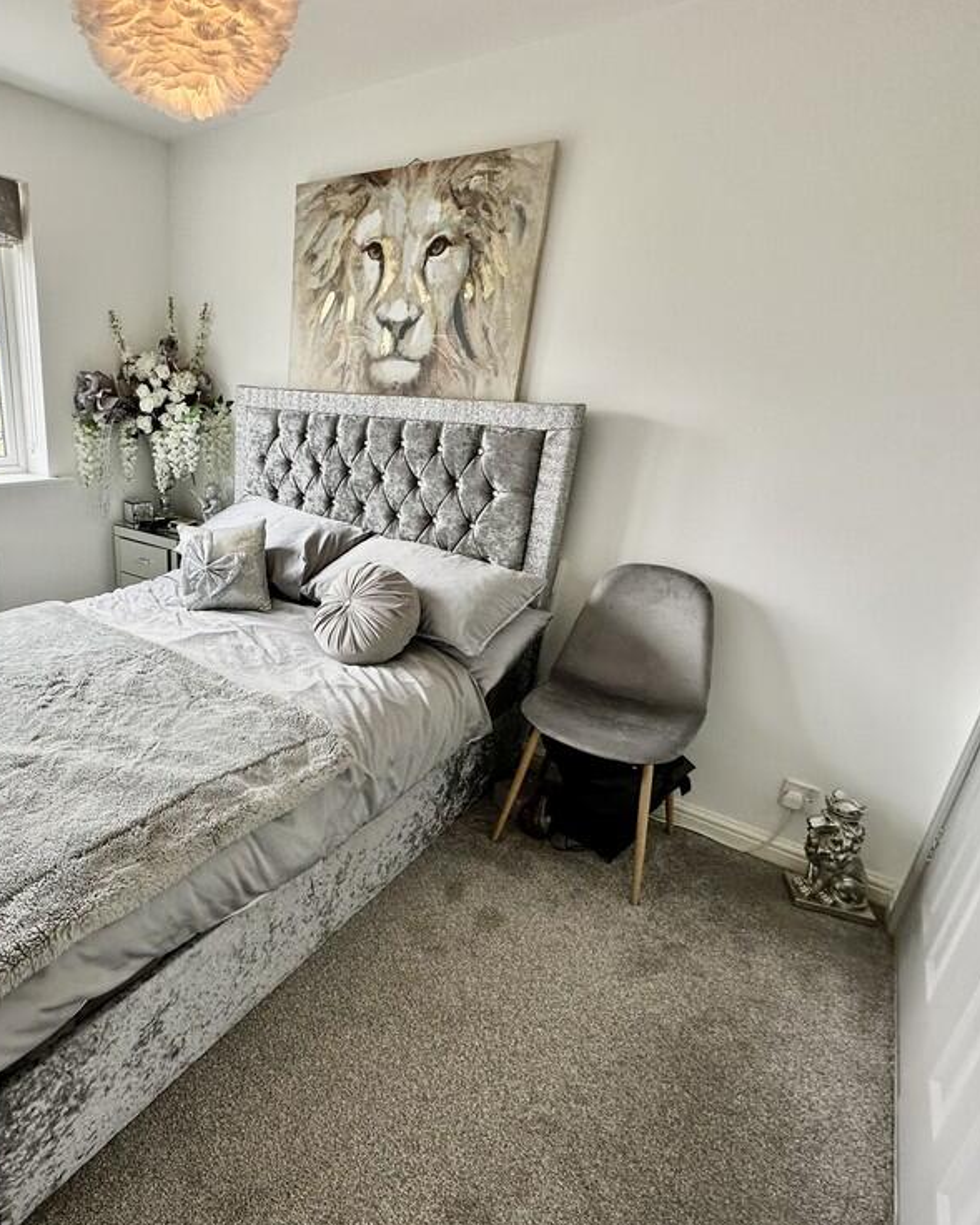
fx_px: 689
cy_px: 636
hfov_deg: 67.3
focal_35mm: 19
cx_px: 271
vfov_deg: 83.2
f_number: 2.2
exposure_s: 1/99
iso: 100
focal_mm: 2.22
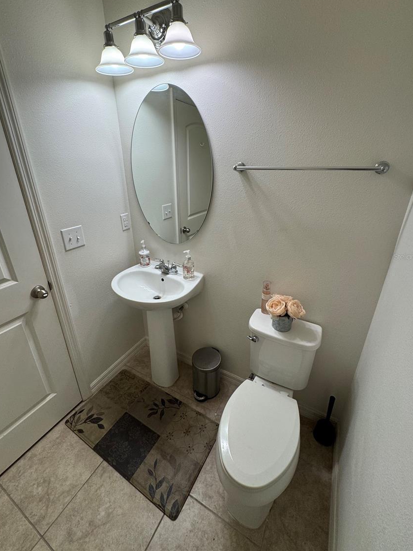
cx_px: 207
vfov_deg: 98.0
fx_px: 239
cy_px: 256
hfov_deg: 81.7
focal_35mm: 15
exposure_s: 1/120
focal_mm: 2.22
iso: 100
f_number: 2.2
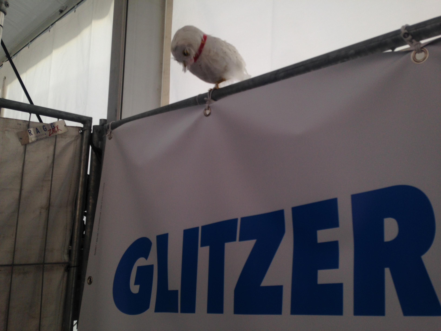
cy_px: 166
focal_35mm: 33
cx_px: 220
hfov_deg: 55.4
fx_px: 420
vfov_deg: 42.9
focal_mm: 4.12
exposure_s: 1/162
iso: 50
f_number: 2.4
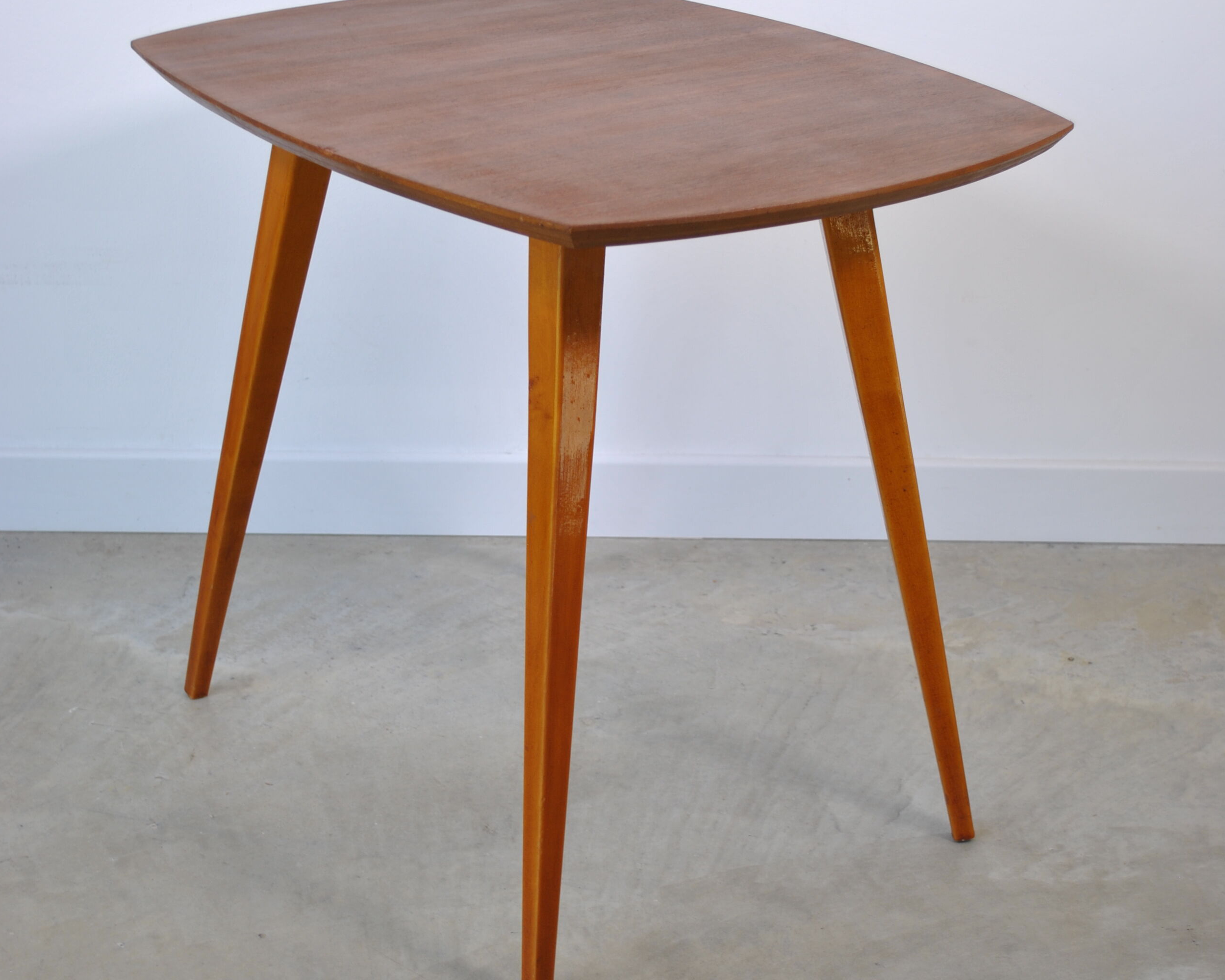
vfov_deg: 25.4
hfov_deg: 31.4
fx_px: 2175
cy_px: 534
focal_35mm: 60
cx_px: 603
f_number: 5
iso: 100
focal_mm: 28
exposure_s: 1/50
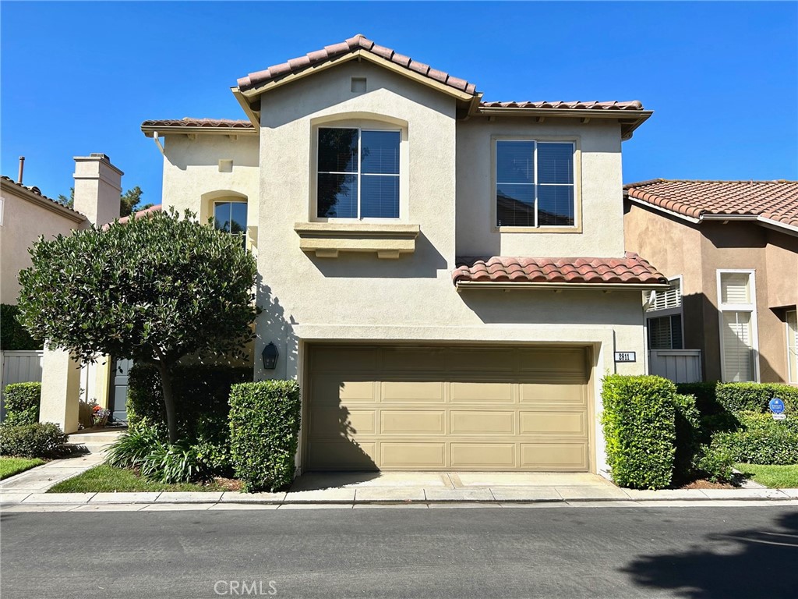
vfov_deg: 53.1
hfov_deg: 67.3
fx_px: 599
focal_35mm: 26
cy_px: 300
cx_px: 399
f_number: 1.5
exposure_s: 1/4831
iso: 50
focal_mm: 5.7
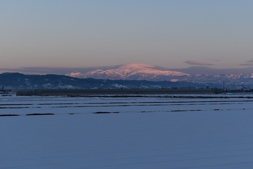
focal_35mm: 82
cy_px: 84
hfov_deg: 24.6
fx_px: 580
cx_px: 126
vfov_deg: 16.6
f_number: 8
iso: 280
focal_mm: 55
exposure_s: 1/250
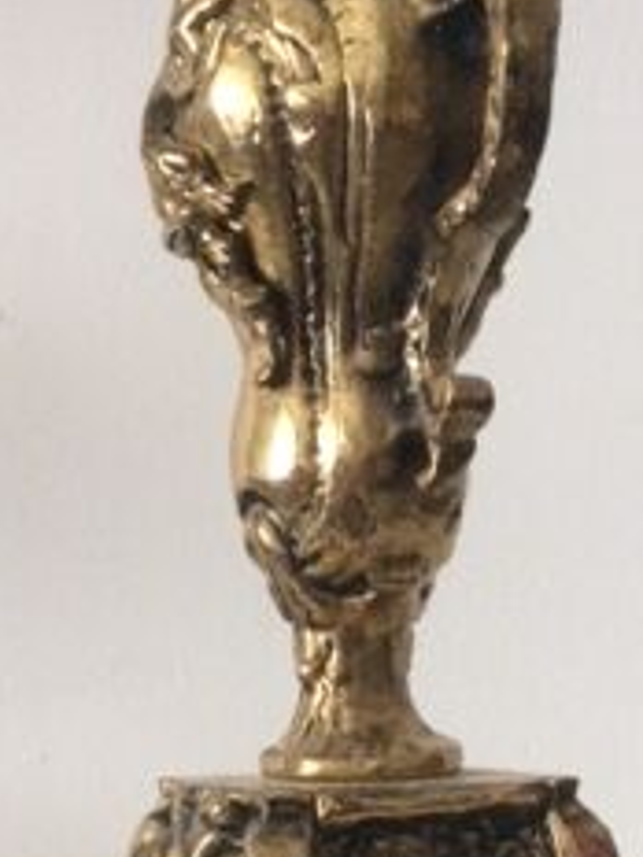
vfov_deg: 23.4
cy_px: 853
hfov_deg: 18.4
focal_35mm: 80
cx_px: 436
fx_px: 1981
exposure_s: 1/33
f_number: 2.2
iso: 200
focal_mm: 4.15
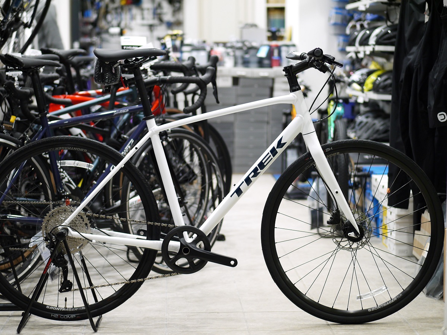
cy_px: 168
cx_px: 224
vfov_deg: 17.2
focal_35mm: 86
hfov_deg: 22.8
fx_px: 1111
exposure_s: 1/100
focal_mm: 43
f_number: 1.7
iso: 400
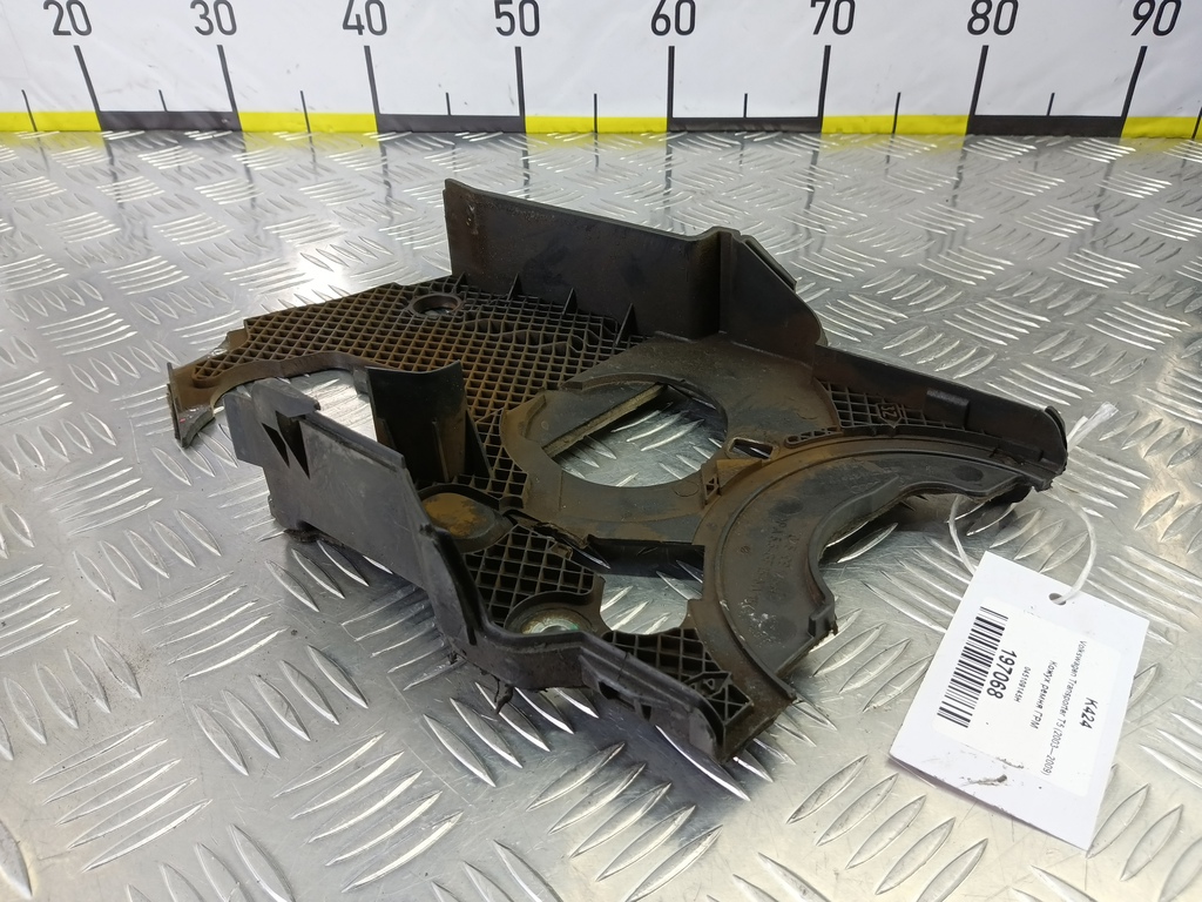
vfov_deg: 58.9
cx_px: 601
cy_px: 451
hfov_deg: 73.9
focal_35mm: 23
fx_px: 799
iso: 196
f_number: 1.6
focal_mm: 4.11
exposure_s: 1/50
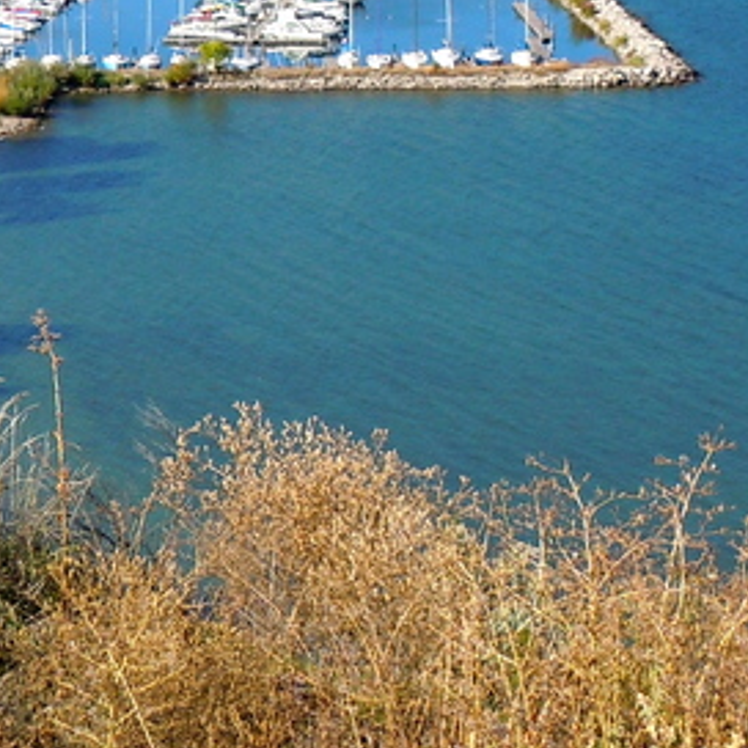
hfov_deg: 13.4
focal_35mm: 130
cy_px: -96
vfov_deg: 13.1
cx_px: 206
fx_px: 3178
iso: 100
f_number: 3.7
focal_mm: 7.1
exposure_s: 1/800
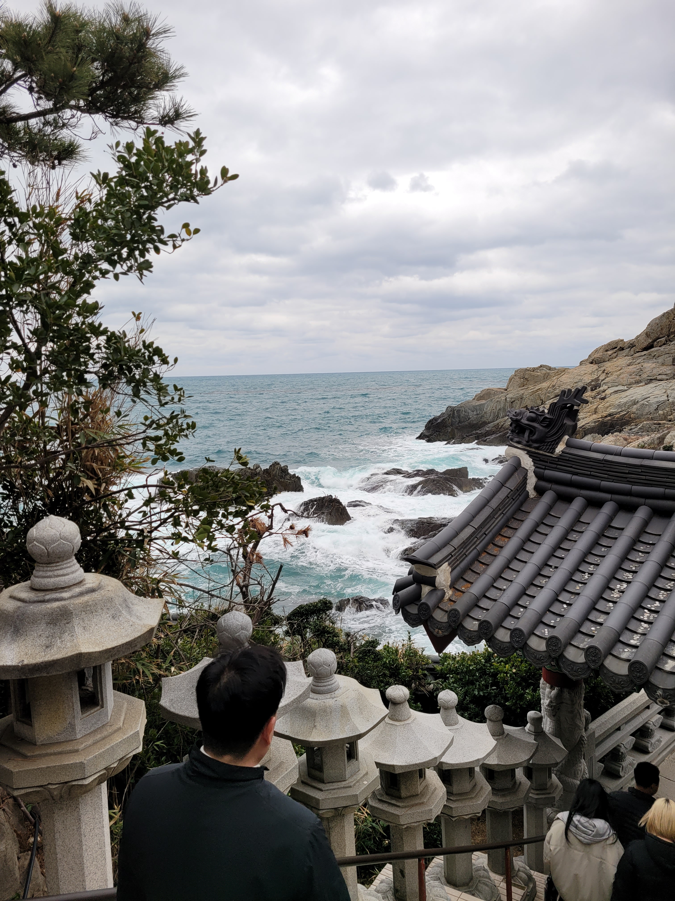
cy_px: 450
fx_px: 676
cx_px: 338
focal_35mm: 26
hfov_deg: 53.1
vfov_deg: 67.3
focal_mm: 5.4
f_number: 1.8
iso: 40
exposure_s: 1/523
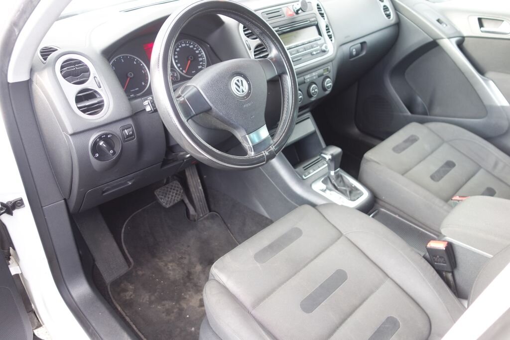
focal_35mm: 28
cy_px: 170
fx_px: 397
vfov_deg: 46.4
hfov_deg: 65.5
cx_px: 255
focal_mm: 10.4
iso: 125
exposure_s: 1/50
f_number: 1.8
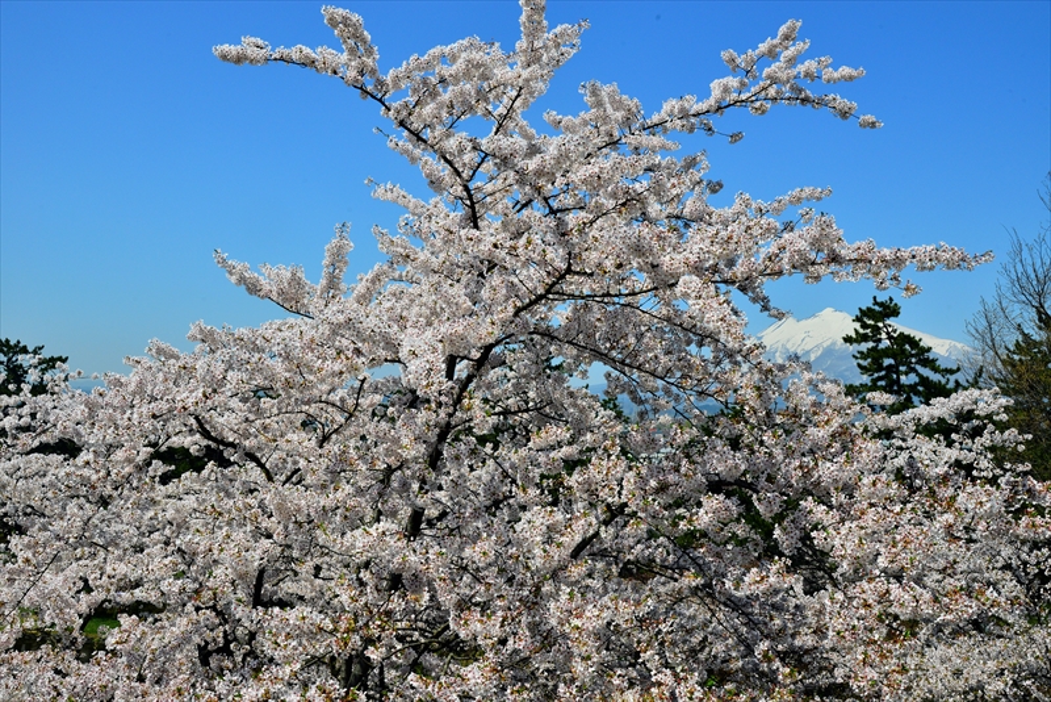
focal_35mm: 34
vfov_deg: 38.9
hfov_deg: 55.8
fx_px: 993
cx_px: 526
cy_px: 351
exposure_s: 1/640
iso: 400
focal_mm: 34
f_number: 13
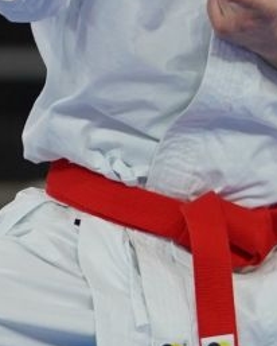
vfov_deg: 1.5
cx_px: 215
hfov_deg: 1.2
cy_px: 83
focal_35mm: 1315
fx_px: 13460
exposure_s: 1/500
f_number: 2.8
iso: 800
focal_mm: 200
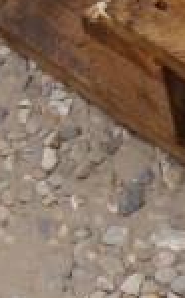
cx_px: 525
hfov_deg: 5.0
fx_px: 2025
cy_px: -336
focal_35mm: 250
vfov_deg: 8.0
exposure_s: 1/200
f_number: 5.6
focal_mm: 17
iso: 160
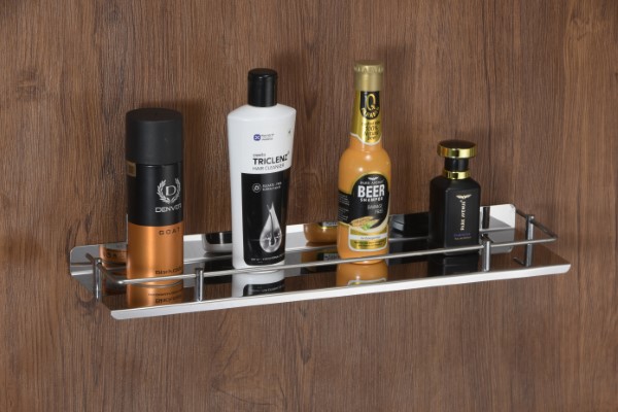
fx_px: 2695
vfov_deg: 8.7
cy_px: 206
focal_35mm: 157
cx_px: 309
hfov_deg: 13.1
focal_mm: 105
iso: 160
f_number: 13
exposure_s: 1/25
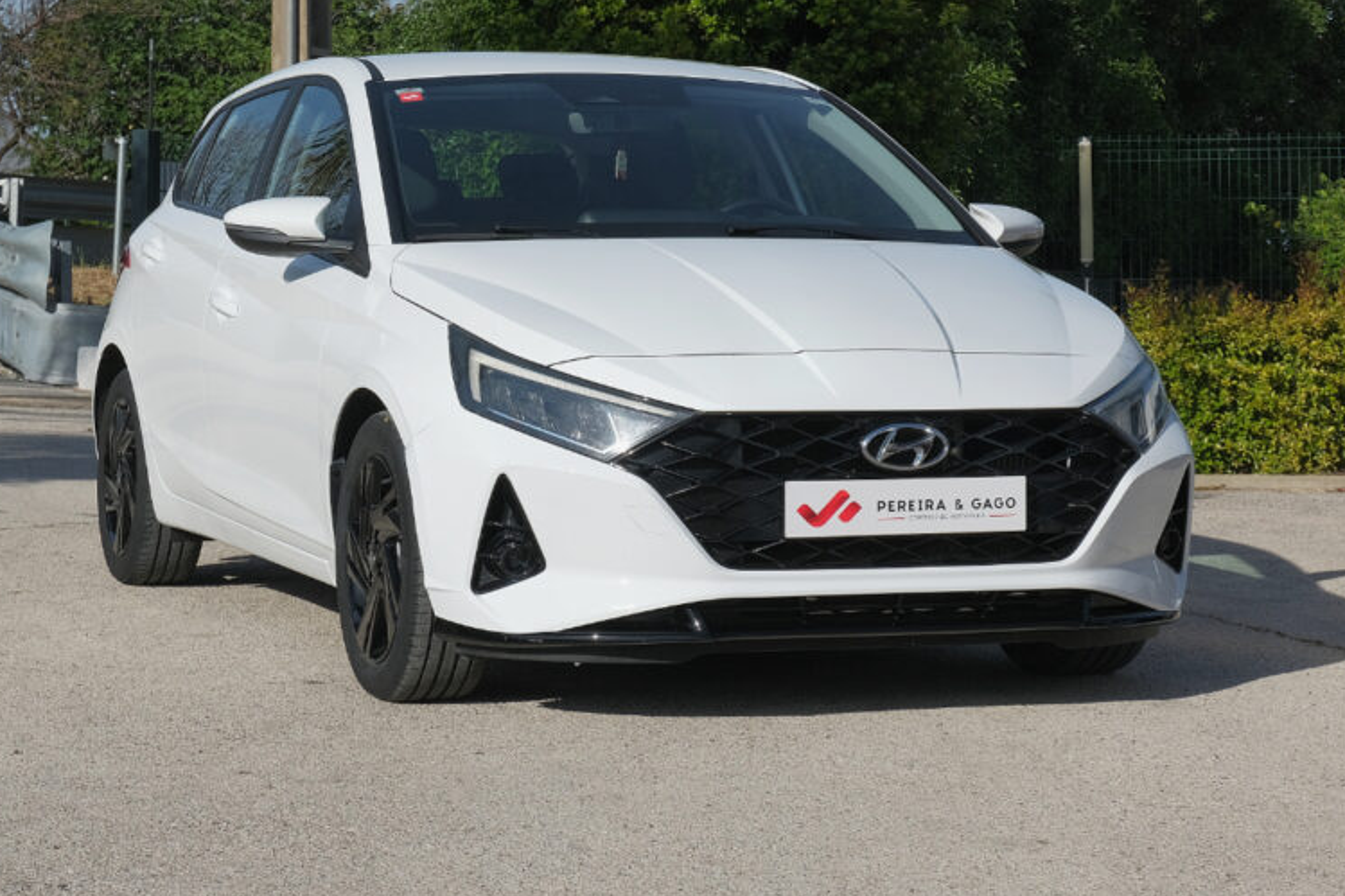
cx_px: 620
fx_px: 3474
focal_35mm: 93
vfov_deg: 14.7
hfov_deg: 21.9
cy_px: 355
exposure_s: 1/500
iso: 160
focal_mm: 45
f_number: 9
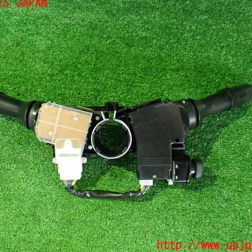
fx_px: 297
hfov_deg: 46.0
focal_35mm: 36
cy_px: 124
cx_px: 115
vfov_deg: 46.0
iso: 1250
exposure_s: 1/30
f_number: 2.3
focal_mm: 5.4
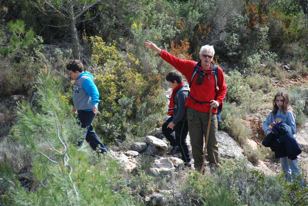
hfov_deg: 6.9
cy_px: 103
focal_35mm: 300
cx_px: 154
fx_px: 2569
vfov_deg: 4.6
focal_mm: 200
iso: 400
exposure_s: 1/640
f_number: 5.6
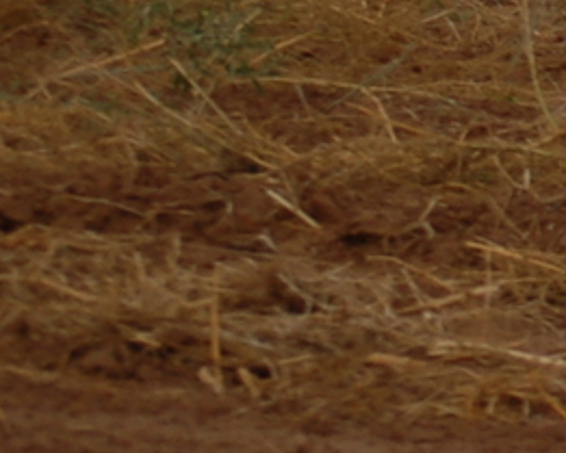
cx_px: 1527
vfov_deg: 3.2
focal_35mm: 481
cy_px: -702
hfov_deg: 3.9
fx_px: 8059
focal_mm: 55
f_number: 4
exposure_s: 1/2000
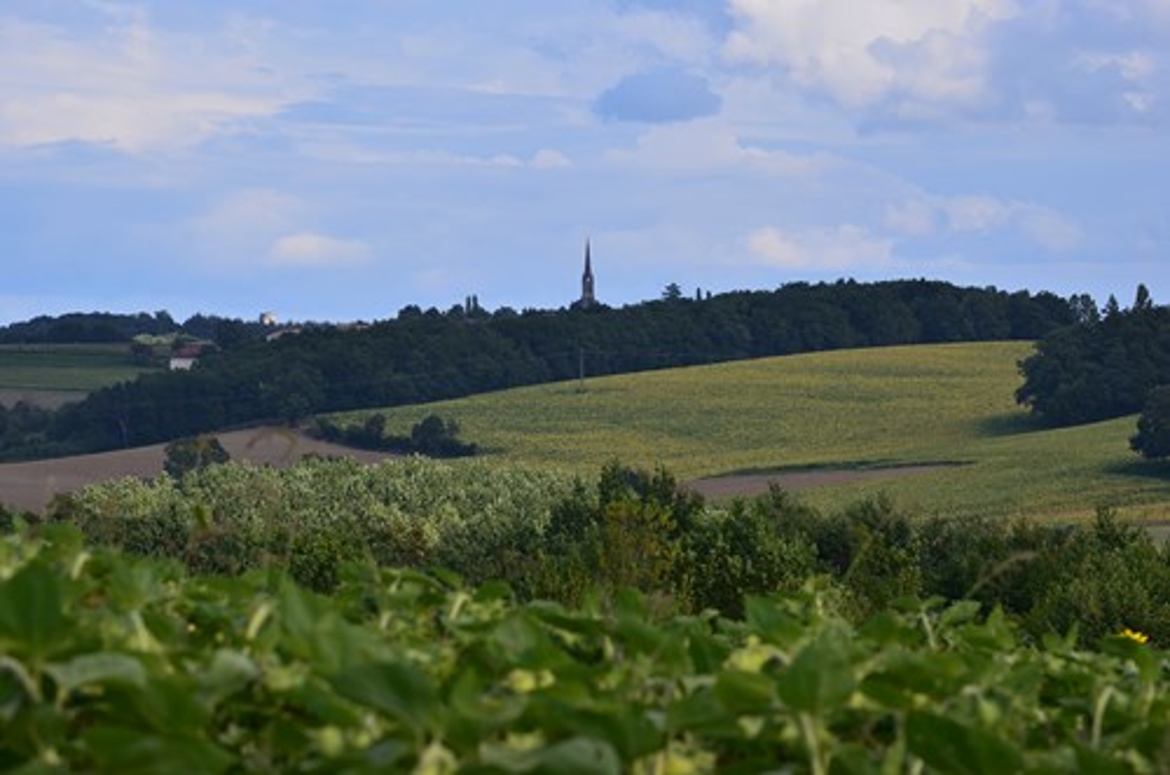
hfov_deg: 10.2
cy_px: 388
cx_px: 585
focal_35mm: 202
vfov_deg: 6.8
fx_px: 6567
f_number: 11
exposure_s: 1/160
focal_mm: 135
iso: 100
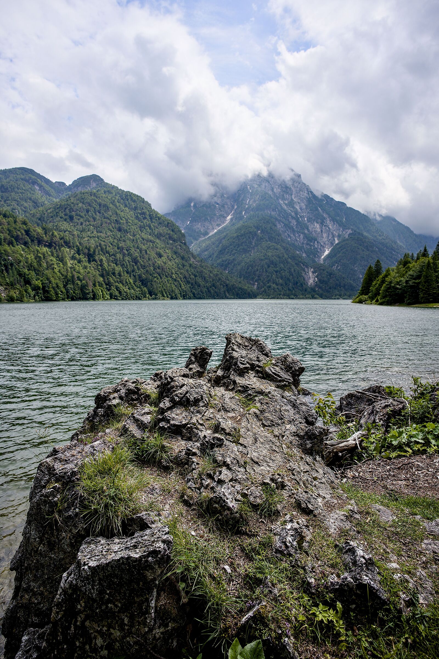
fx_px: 366
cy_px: 330
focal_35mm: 20
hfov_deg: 61.9
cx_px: 220
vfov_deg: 84.0
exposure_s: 1/1250
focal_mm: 20
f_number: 4.5
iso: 100
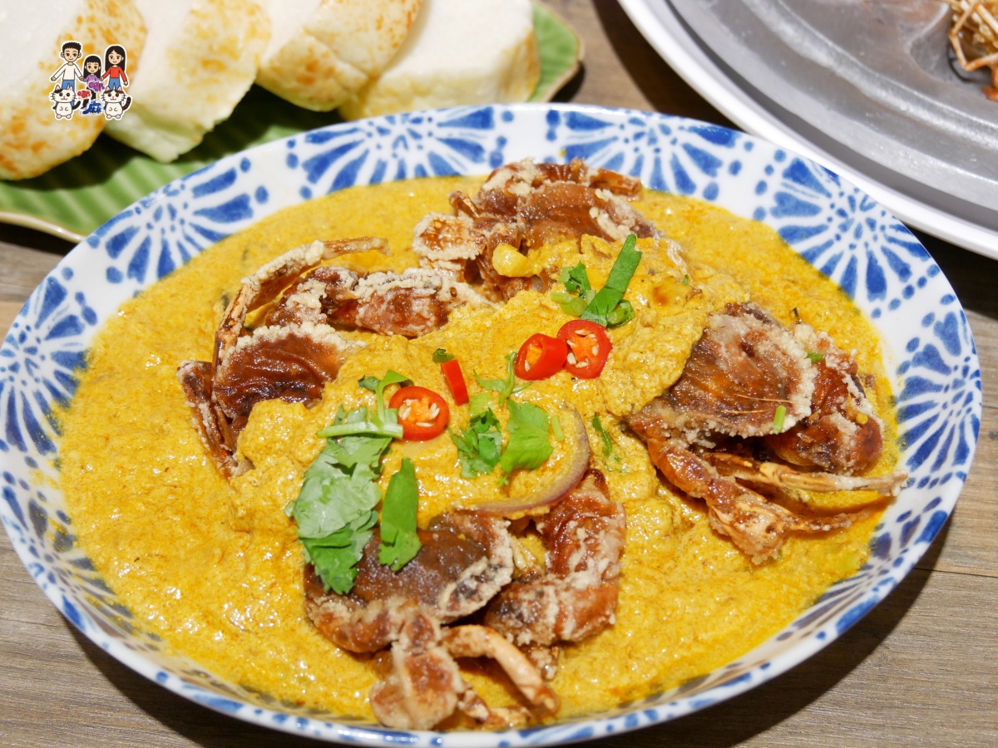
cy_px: 374
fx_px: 1960
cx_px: 499
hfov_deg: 28.6
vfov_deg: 21.6
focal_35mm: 68
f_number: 4.5
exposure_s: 1/80
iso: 1250
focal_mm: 34
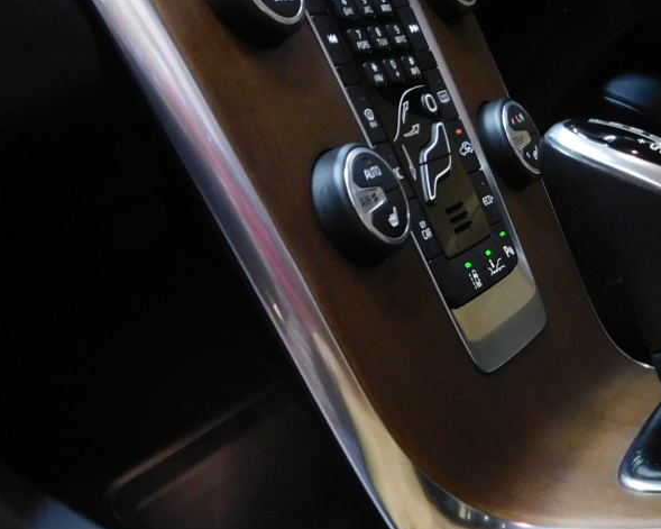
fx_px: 1193
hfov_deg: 30.1
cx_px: 544
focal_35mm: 61
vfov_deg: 25.0
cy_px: 240
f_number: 3
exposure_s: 1/10
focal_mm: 4
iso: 400
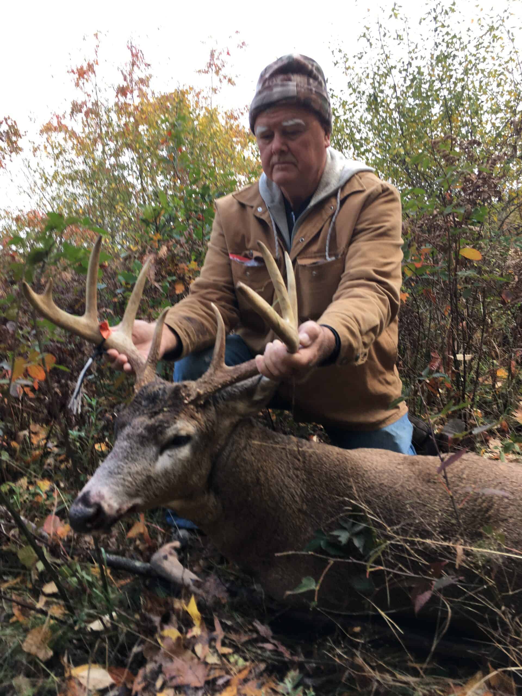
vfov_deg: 61.7
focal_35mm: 29
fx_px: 583
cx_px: 261
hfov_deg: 48.2
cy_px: 348
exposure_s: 1/60
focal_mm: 4.15
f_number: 2.2
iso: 32
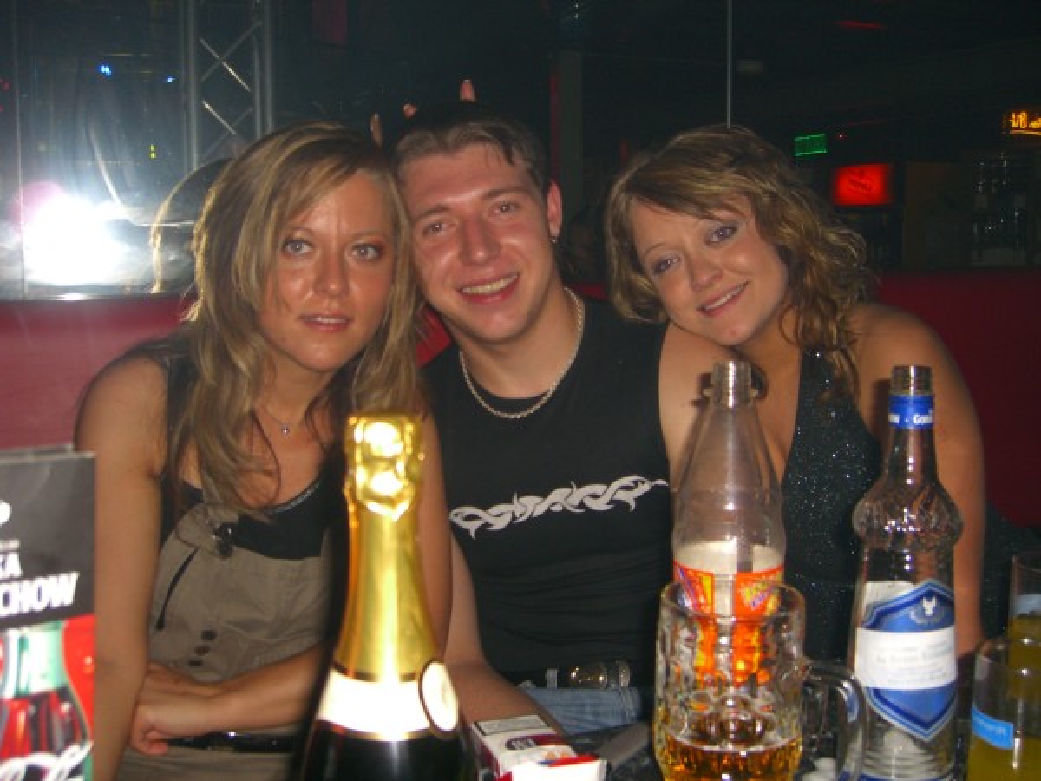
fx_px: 1143
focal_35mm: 38
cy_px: 390
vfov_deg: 37.7
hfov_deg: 49.0
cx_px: 520
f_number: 2.8
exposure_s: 1/60
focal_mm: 7.9
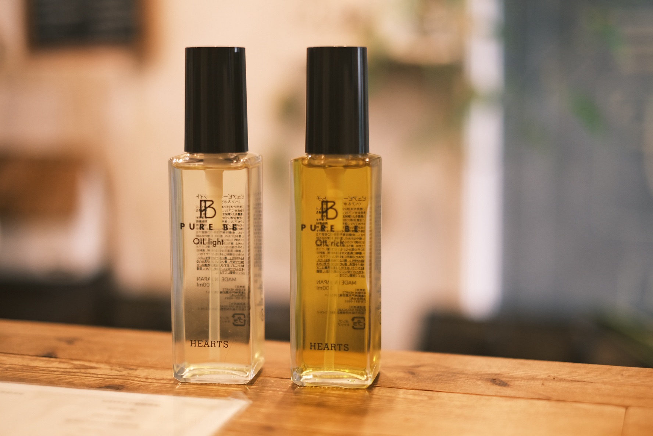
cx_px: 326
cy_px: 218
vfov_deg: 25.5
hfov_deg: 37.5
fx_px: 961
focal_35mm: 53
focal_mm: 35
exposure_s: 1/52
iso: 250
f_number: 1.4
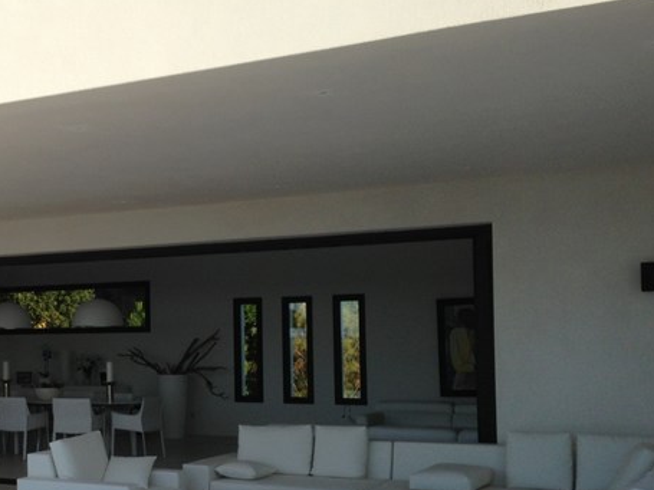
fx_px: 1096
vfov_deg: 25.1
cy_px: 322
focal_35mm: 58
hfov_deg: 32.1
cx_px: 111
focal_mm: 4.13
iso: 50
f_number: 2.4
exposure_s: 1/935
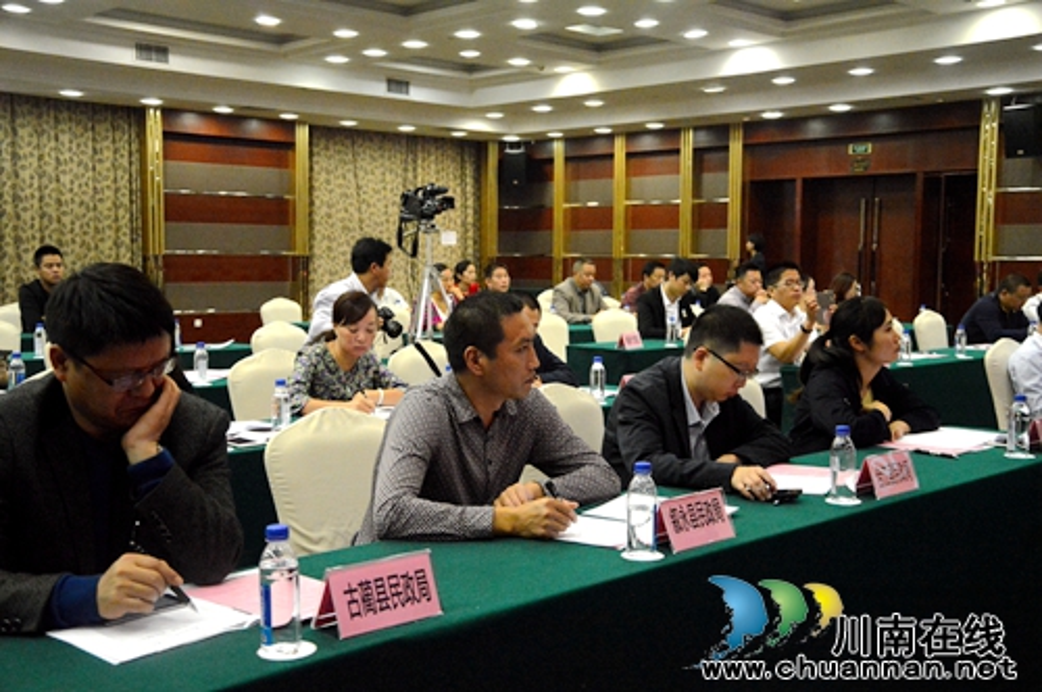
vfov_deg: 34.1
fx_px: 1127
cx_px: 521
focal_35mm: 39
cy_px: 346
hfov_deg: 49.6
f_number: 4
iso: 3200
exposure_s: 1/100
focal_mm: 26
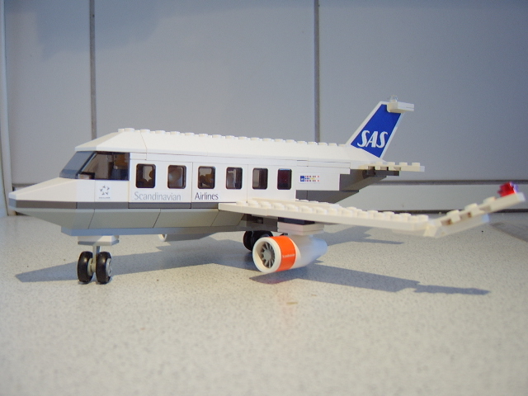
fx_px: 473
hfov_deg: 58.4
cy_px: 198
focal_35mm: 31
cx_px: 264
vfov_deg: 45.4
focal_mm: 8.13
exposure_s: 1/19
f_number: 2.7
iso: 100
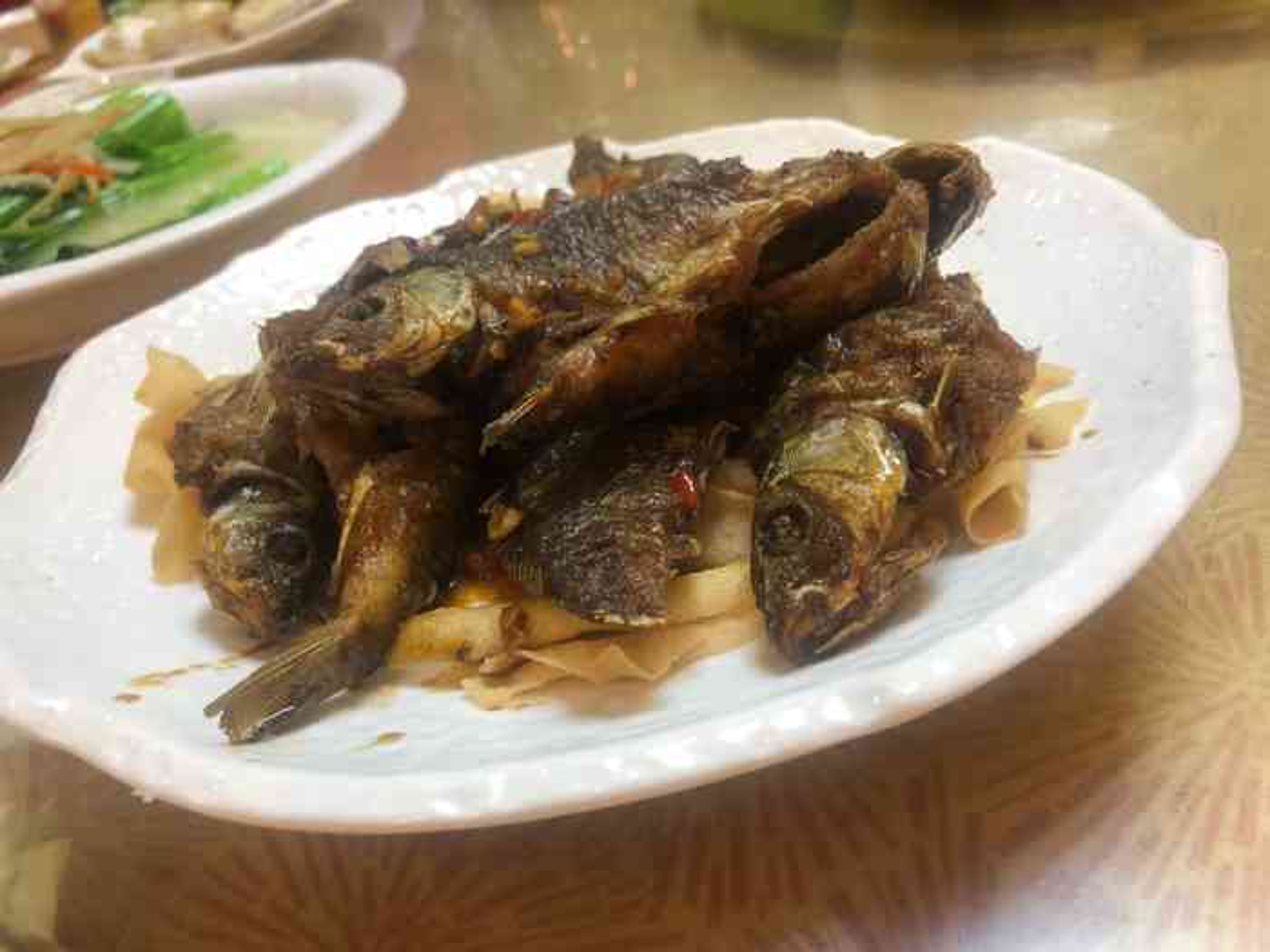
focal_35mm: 28
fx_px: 1027
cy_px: 476
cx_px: 635
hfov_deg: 63.4
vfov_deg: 49.7
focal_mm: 4
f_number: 1.8
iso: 32
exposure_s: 1/33
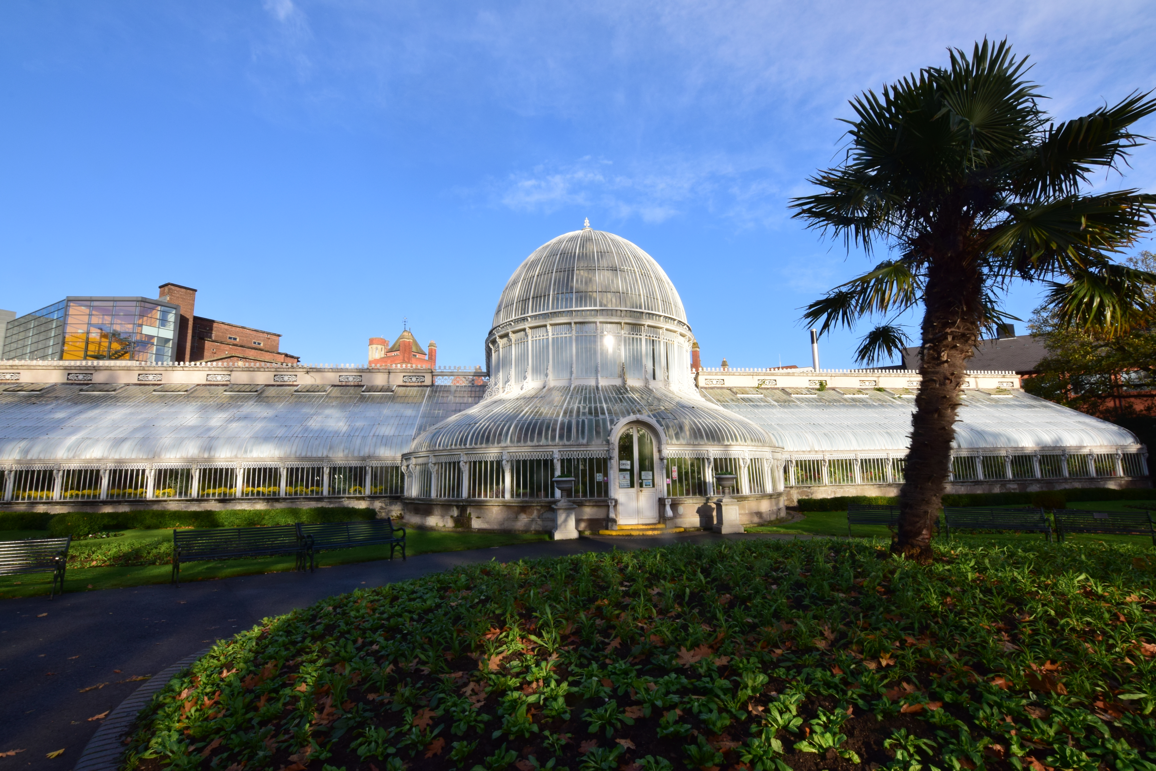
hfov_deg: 95.0
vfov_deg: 72.1
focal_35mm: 16
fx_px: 530
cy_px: 386
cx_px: 578
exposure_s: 1/80
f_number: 22
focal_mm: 11
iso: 320
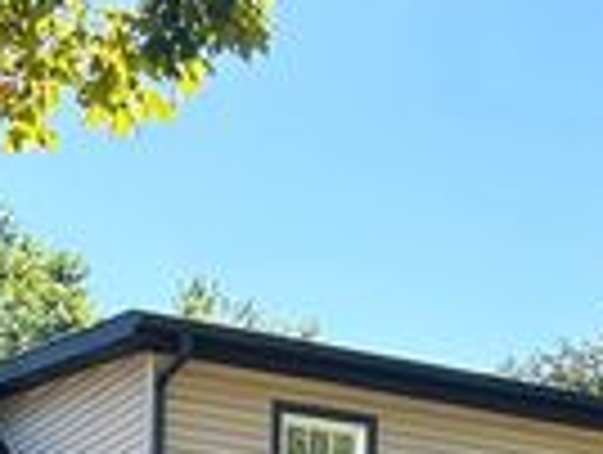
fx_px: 1885
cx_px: 130
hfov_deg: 18.0
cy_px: 708
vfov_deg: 12.9
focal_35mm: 108
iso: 50
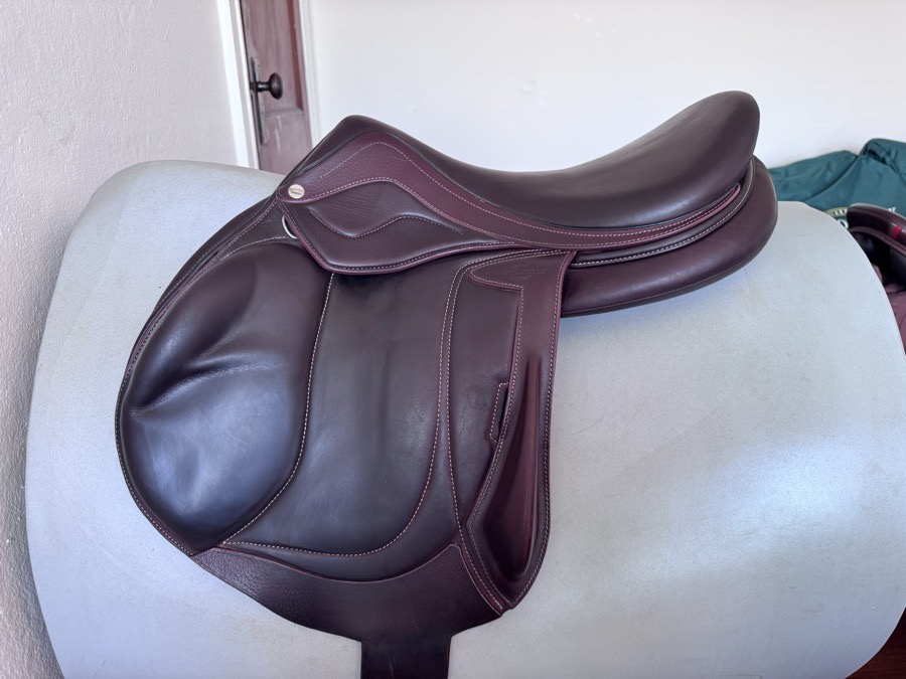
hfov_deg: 71.6
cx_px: 453
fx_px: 628
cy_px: 340
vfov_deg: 56.8
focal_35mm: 24
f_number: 1.78
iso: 125
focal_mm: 6.76
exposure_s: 1/121
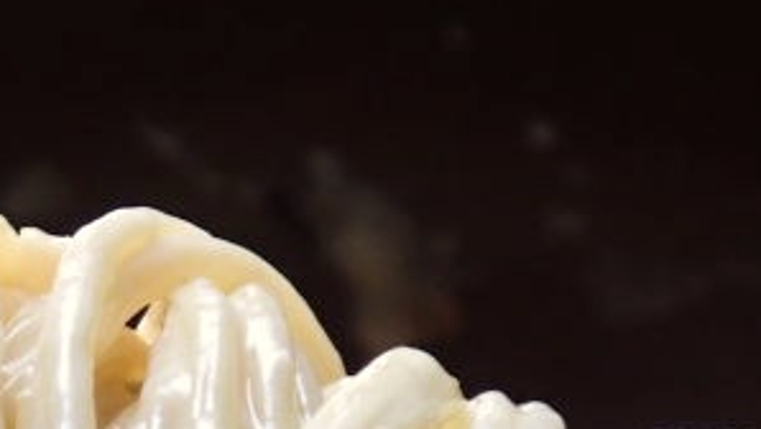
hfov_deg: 9.2
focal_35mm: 234
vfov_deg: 5.2
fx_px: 4724
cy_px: 562
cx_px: 266
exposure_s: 1/100
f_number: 4.9
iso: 500
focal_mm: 18
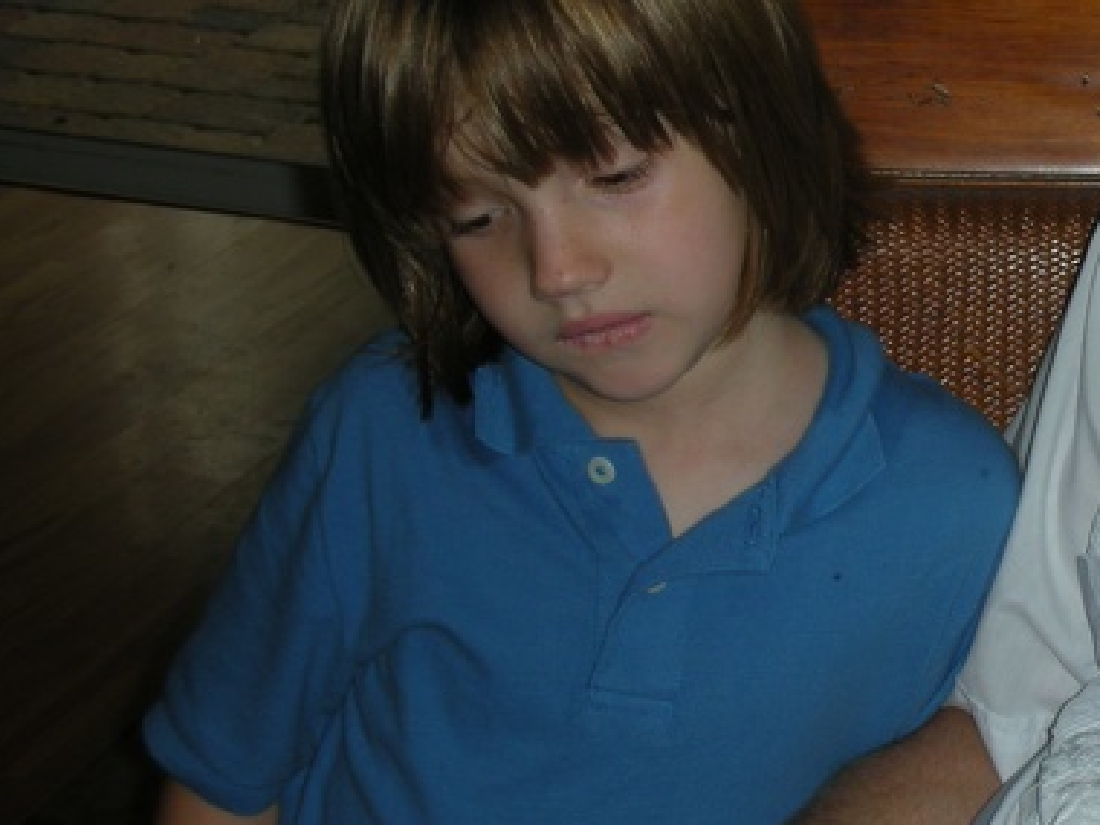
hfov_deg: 19.8
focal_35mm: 96
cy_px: 301
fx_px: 3051
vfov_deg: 15.4
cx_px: 1126
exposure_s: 1/60
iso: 50
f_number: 3.2
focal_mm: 7.7
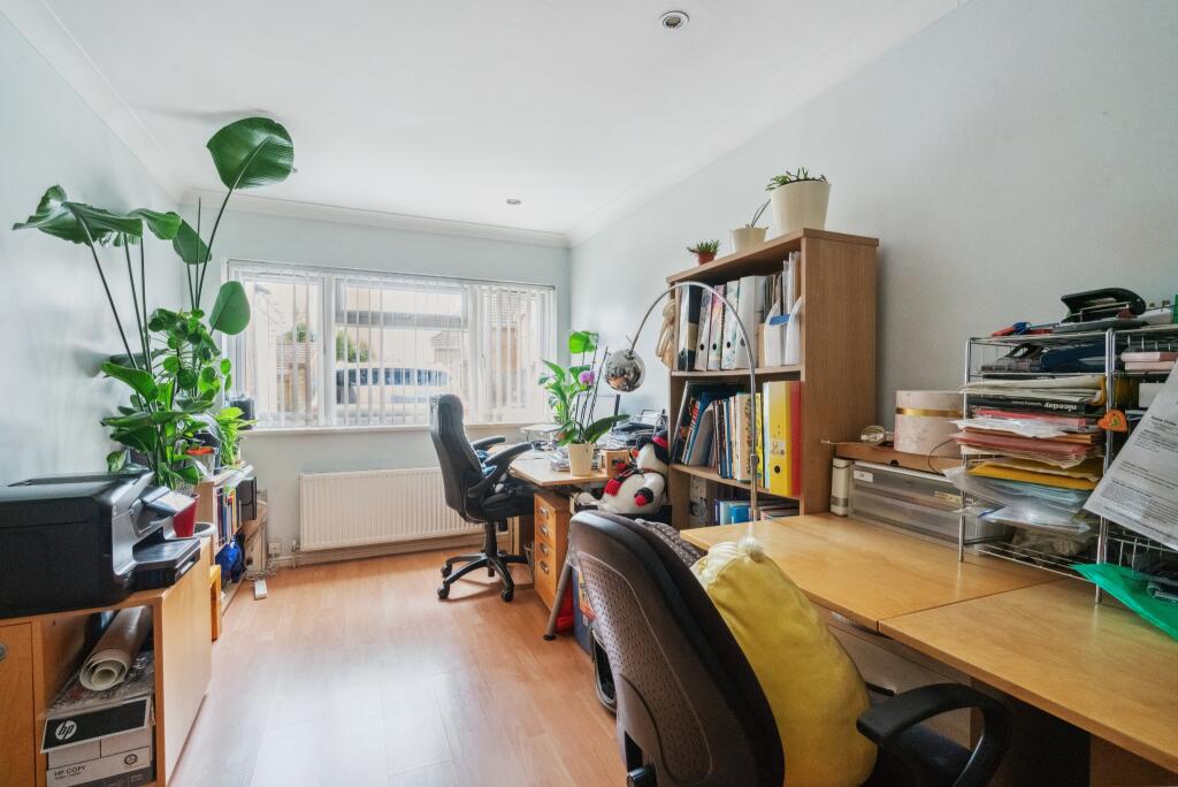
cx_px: 589
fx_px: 524
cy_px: 394
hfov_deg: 96.7
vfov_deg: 73.8
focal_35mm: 16
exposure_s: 1/100
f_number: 9
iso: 6400
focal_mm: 16
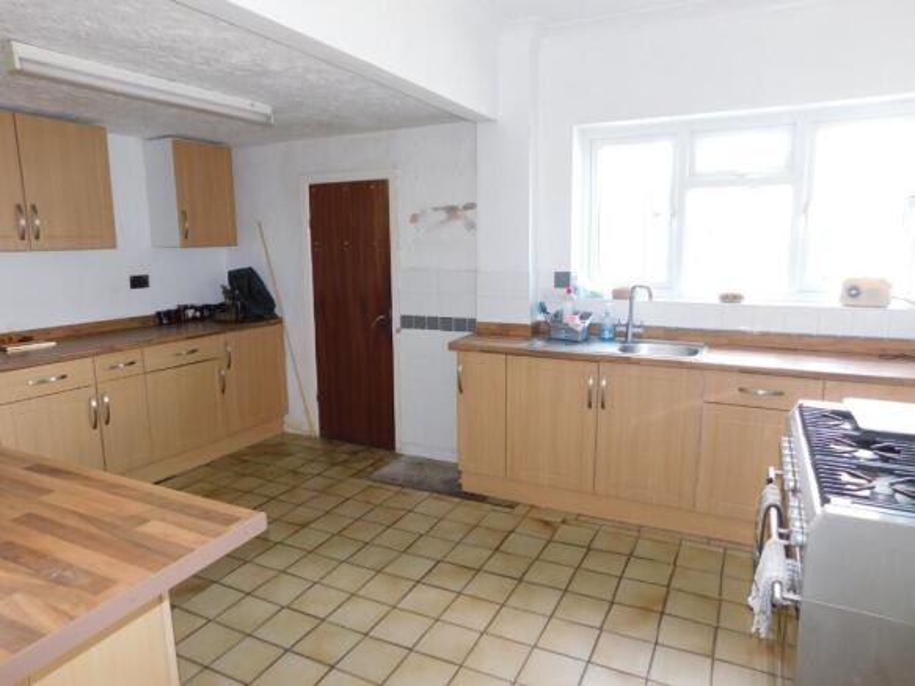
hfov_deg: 73.9
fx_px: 608
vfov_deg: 58.9
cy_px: 343
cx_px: 458
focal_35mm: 23
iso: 200
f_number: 3
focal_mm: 4
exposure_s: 1/30
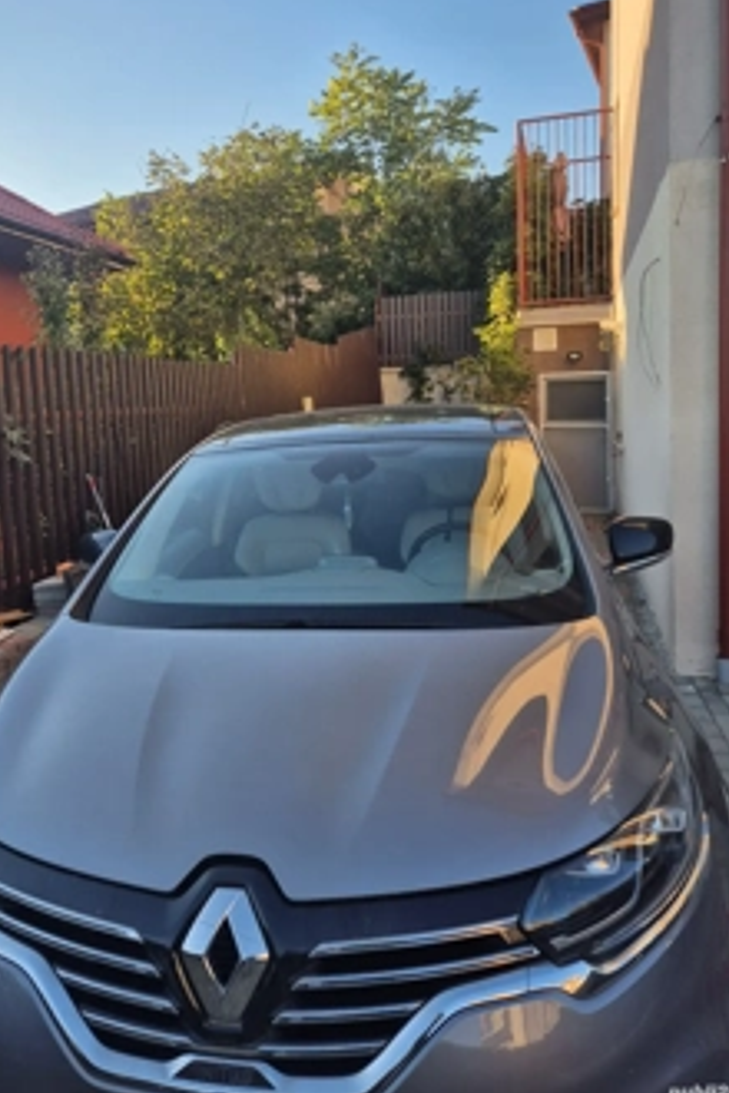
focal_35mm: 29
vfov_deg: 63.2
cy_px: 444
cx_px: 275
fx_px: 881
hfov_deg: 44.6
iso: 25
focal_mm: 5.4
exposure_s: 1/526
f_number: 1.8
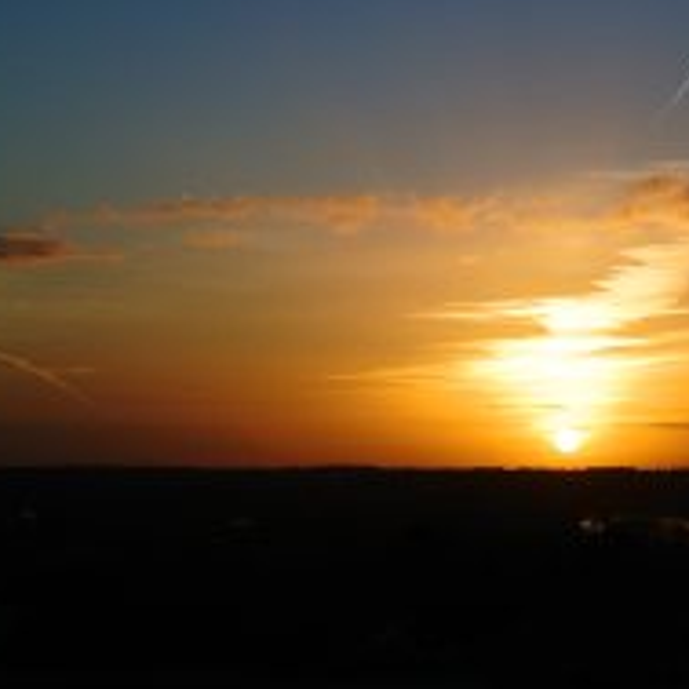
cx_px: 591
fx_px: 2387
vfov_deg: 16.4
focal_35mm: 106
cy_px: 315
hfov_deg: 16.3
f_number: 1.8
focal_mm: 18.5
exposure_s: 1/6400
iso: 100
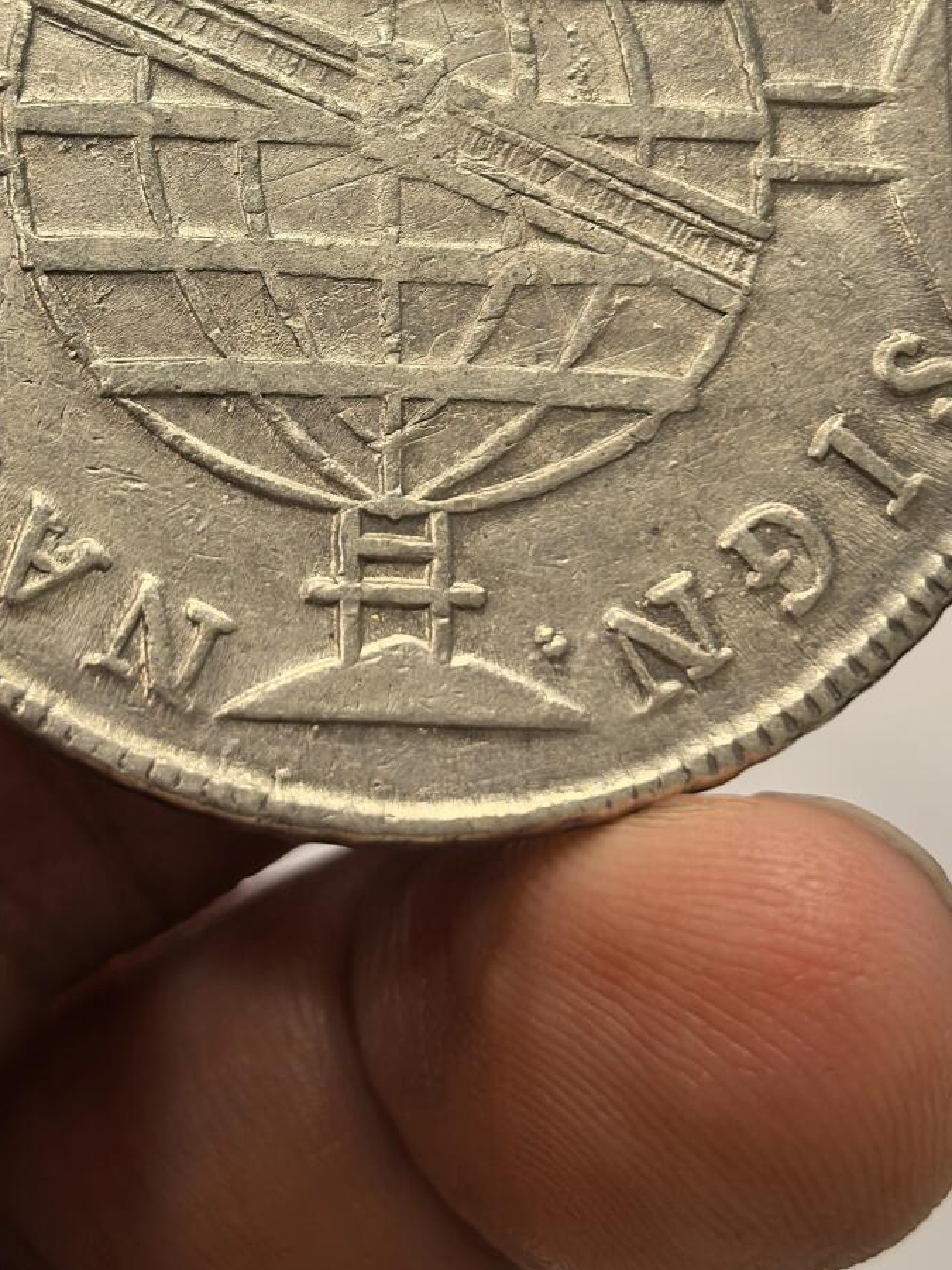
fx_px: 3960
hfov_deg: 13.7
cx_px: 347
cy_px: 279
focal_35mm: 108
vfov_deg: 18.1
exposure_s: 1/100
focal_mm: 6.98
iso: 200
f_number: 2
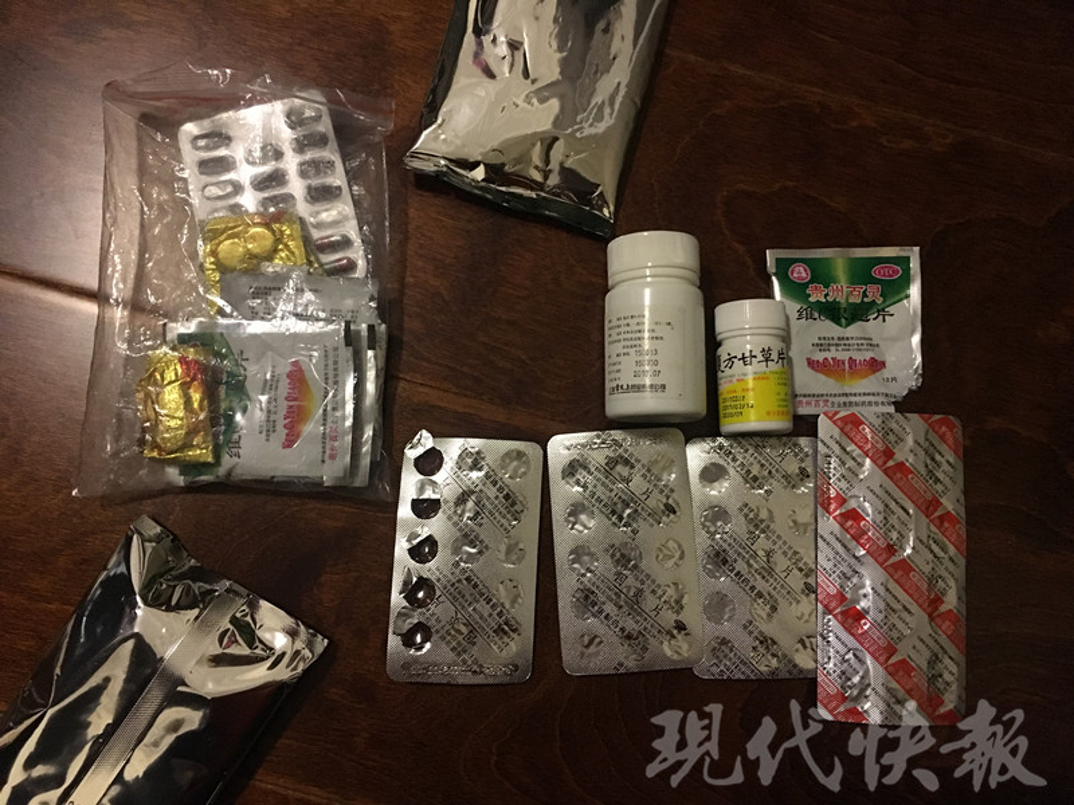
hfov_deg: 61.7
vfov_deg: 48.2
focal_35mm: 29
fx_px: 900
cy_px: 402
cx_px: 537
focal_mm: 4.15
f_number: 2.2
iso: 320
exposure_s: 1/17
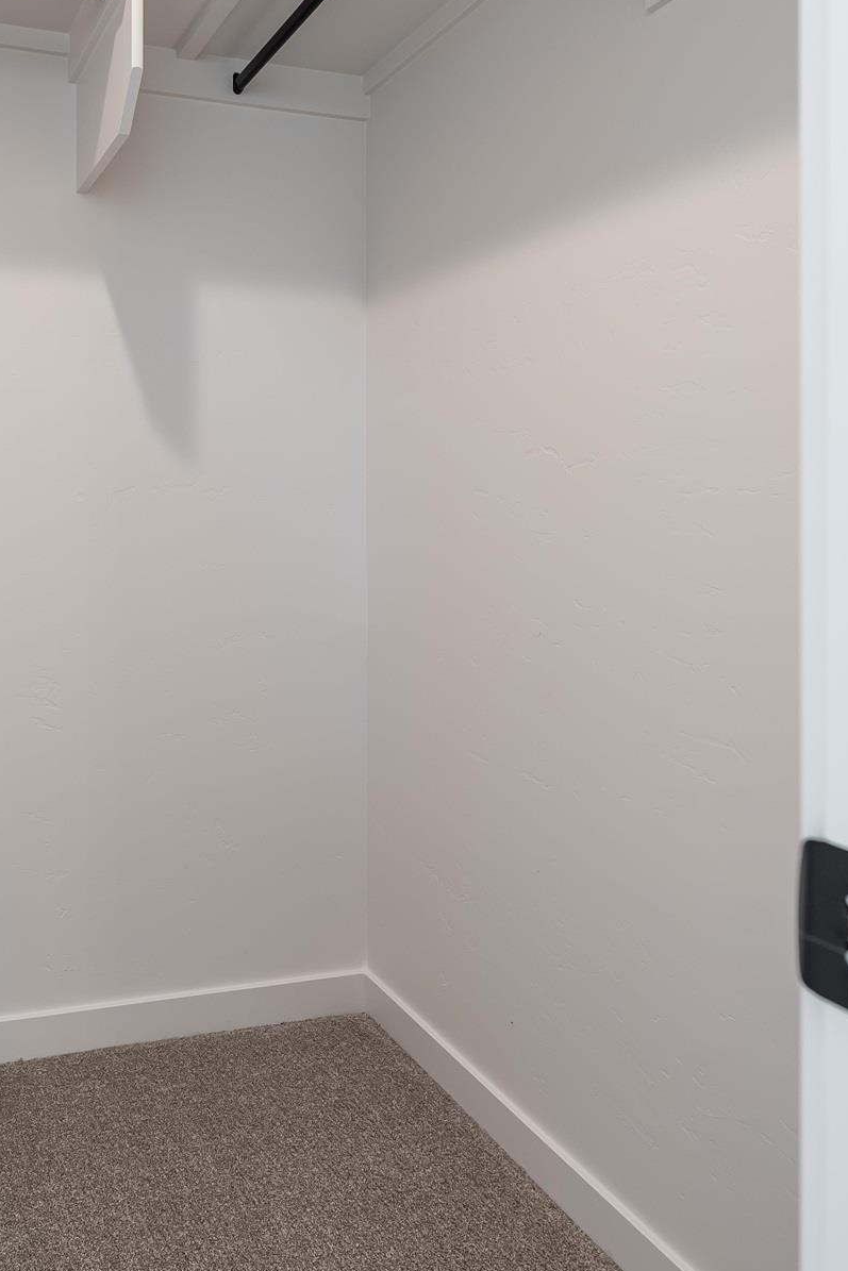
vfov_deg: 67.1
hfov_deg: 44.8
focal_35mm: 27
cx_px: 132
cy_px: 546
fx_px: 954
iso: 100
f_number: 4.5
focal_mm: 14
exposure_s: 1/10
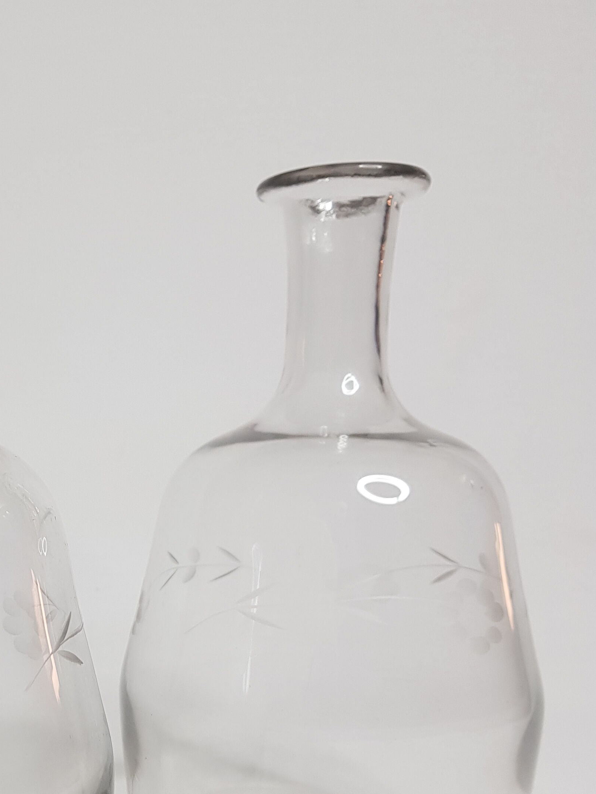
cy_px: 627
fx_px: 1125
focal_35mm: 49
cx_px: 37
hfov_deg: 28.3
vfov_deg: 37.6
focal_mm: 4.2
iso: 64
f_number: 1.7
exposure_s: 1/100
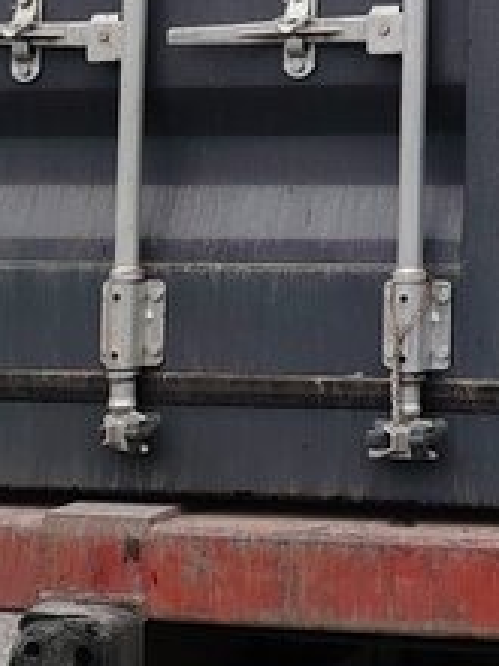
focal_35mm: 118
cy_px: -312
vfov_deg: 15.5
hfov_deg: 12.0
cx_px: 729
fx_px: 2268
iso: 100
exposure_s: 1/130
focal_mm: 5.25
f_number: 1.75
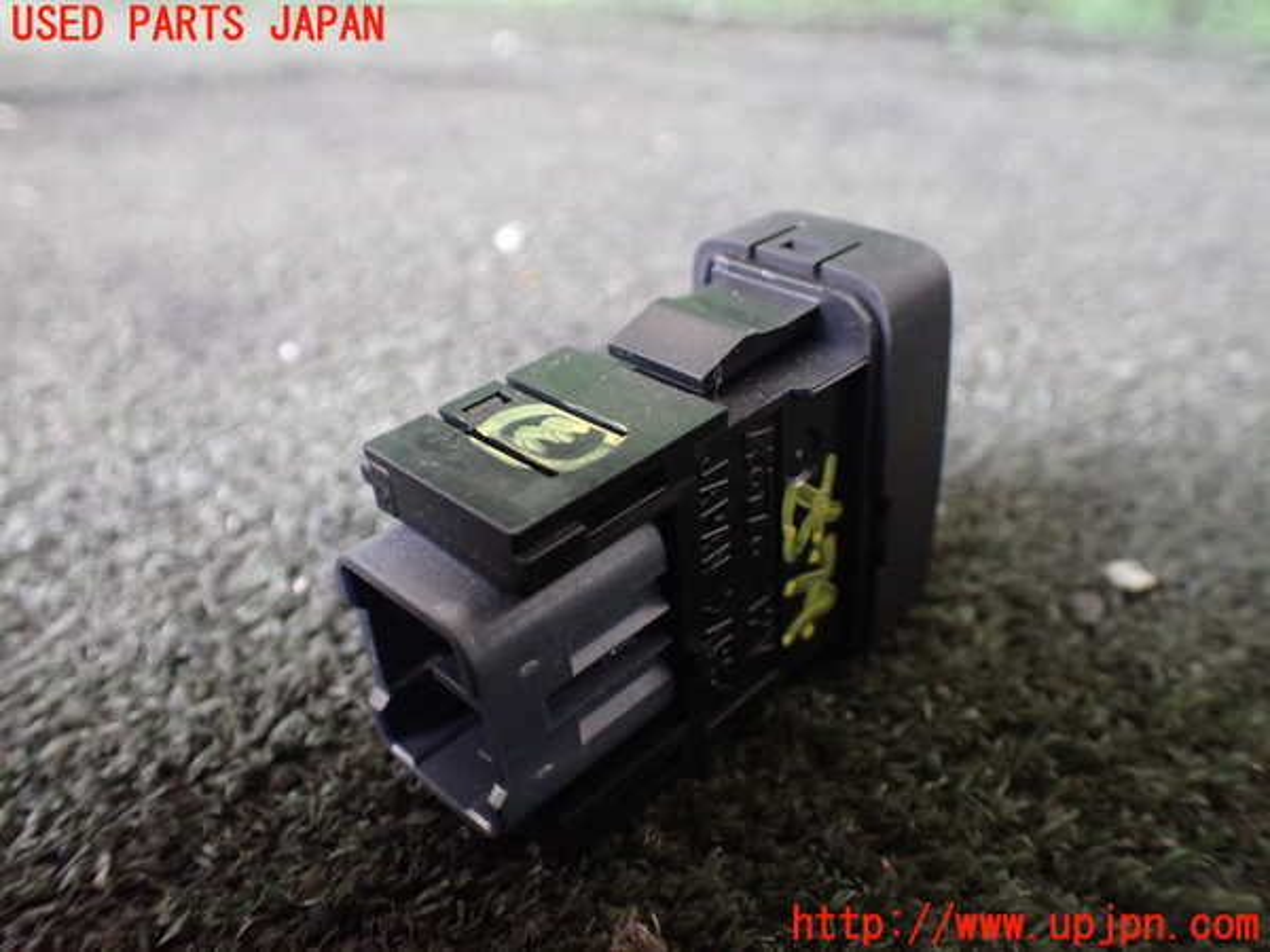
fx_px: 1101
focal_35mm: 30
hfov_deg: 60.0
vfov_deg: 46.8
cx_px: 635
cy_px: 476
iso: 1000
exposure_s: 1/30
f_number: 2.3
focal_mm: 5.4
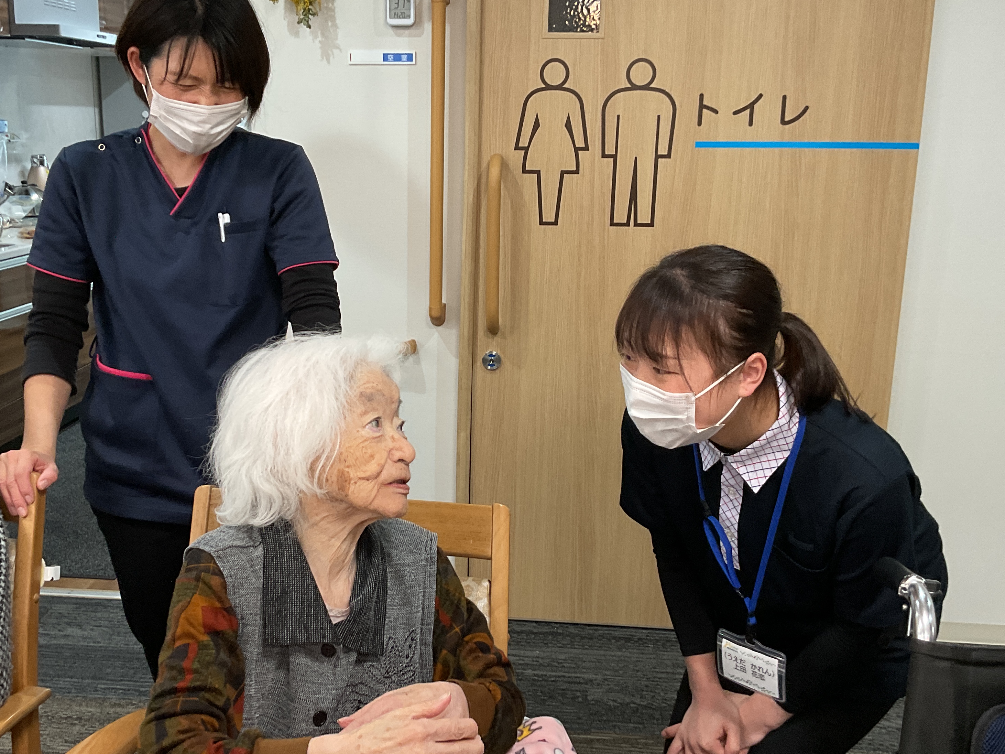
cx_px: 434
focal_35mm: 40
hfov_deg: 46.7
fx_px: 1161
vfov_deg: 35.9
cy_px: 420
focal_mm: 3
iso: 80
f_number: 1.8
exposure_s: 1/50
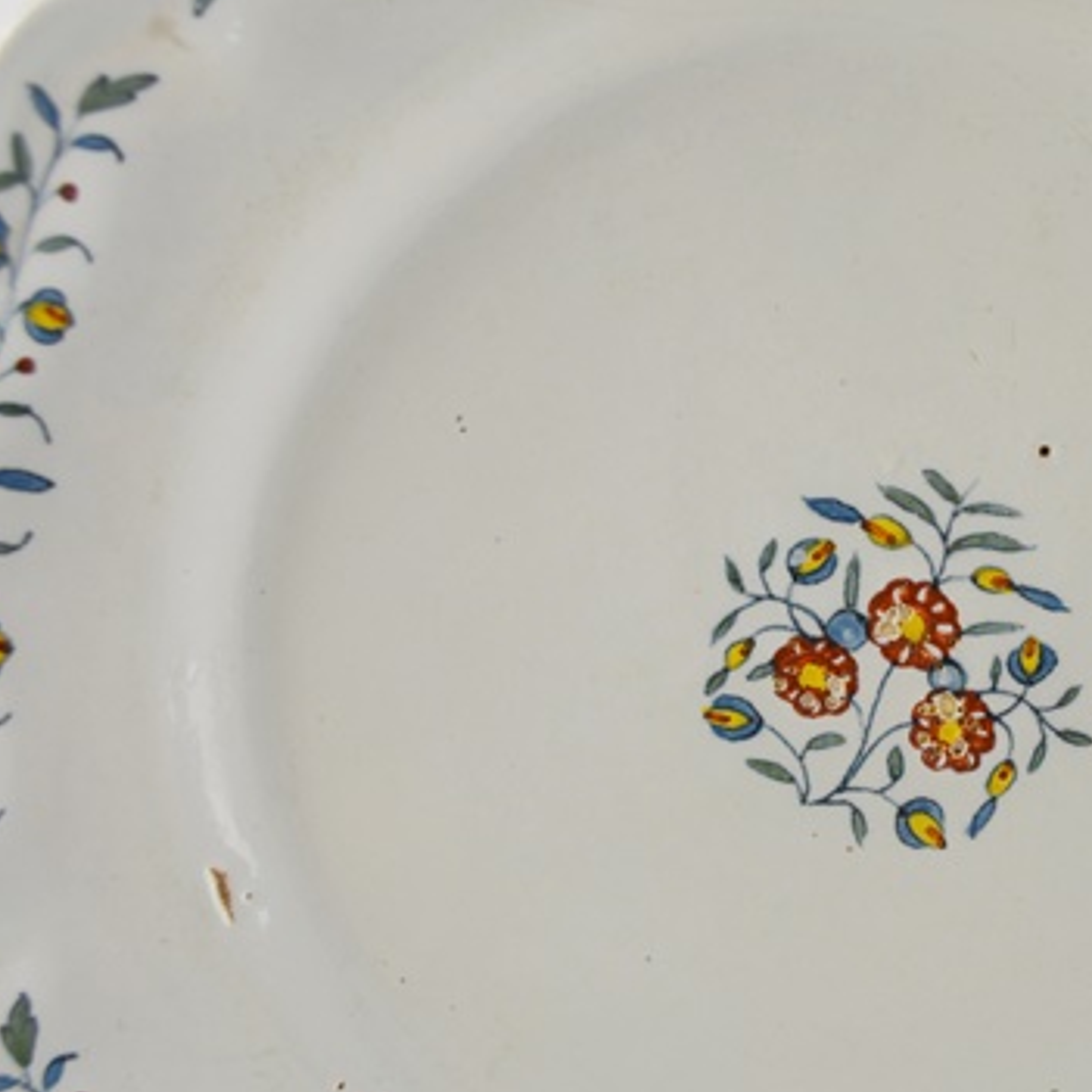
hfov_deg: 34.2
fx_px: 1713
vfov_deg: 35.3
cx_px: 880
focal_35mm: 48
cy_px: 569
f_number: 5.6
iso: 200
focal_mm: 22
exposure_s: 1/125
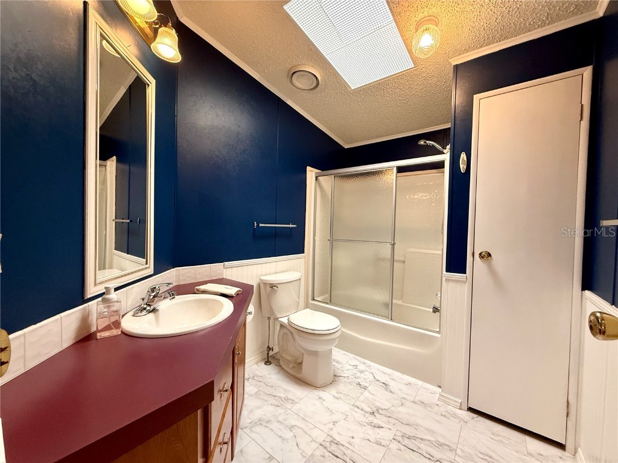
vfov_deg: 85.7
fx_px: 250
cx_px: 309
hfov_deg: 102.1
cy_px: 232
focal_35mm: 14
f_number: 2.2
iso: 320
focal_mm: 2.22
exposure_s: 1/120
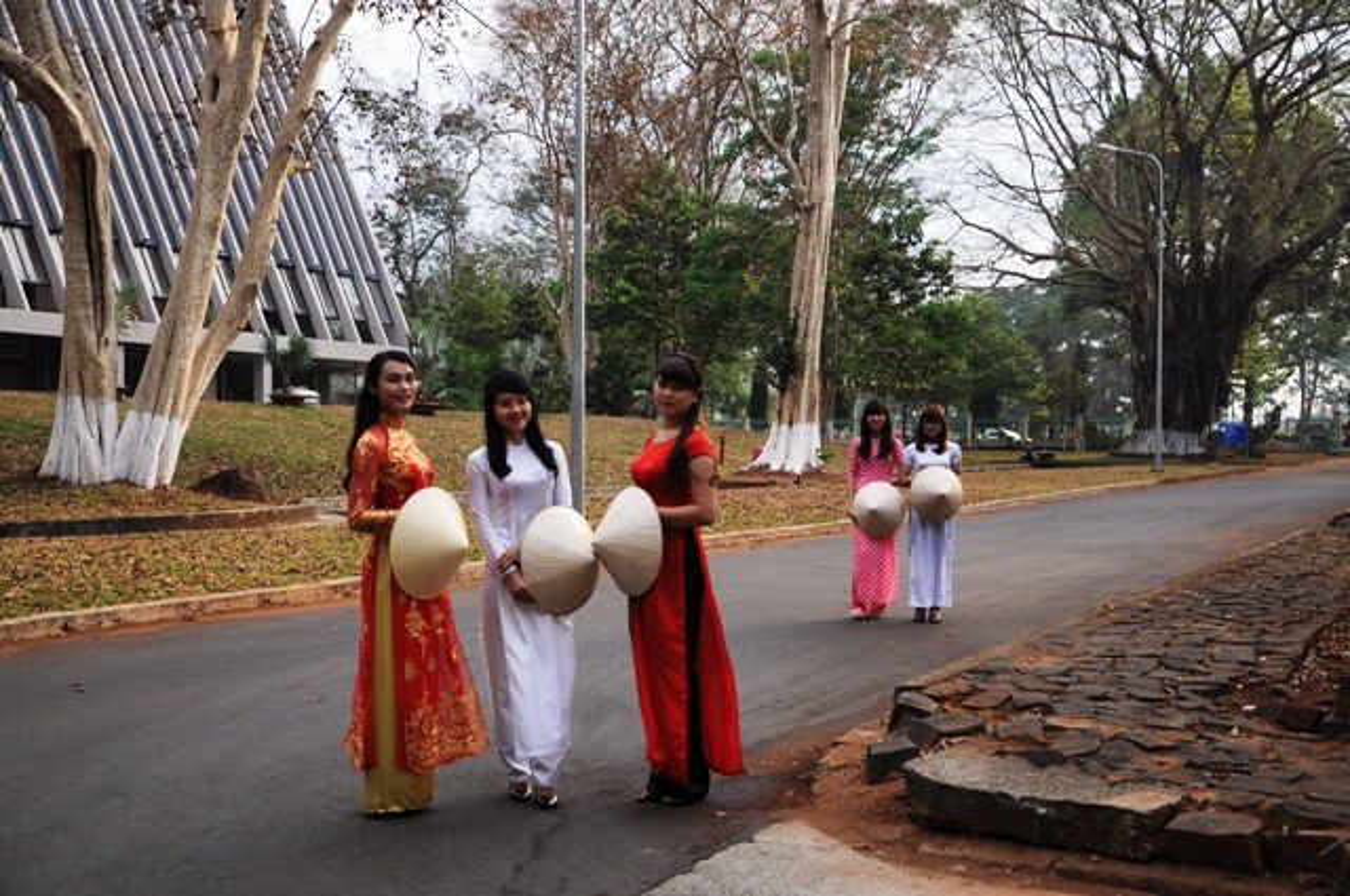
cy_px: 448
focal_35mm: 45
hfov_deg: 43.7
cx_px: 675
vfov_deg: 29.8
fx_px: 1685
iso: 200
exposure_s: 1/400
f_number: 4.5
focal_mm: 30
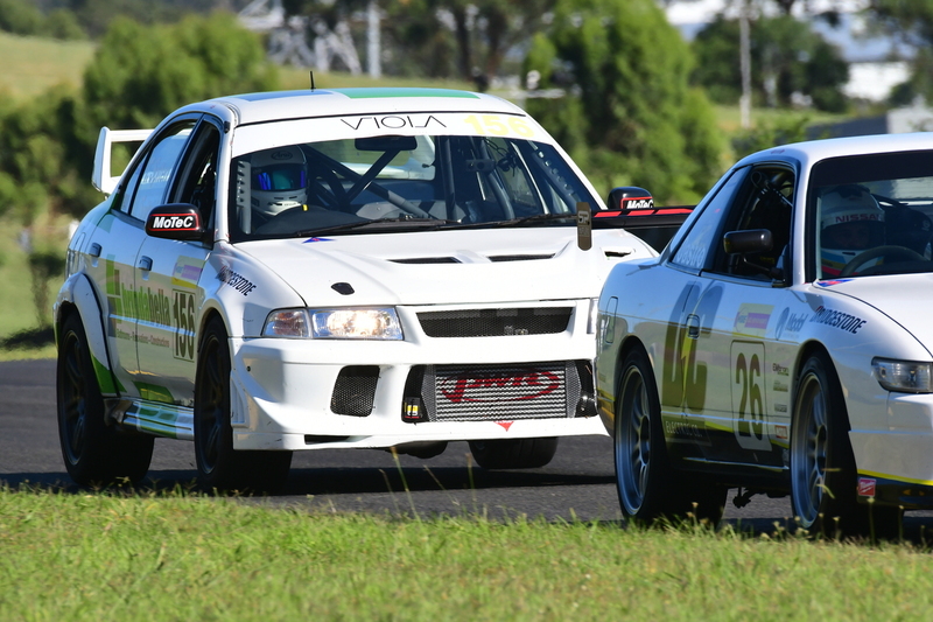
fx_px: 19432
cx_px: 466
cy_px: 311
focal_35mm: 750
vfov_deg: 1.8
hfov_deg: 2.8
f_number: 11
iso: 500
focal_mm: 500
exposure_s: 1/640
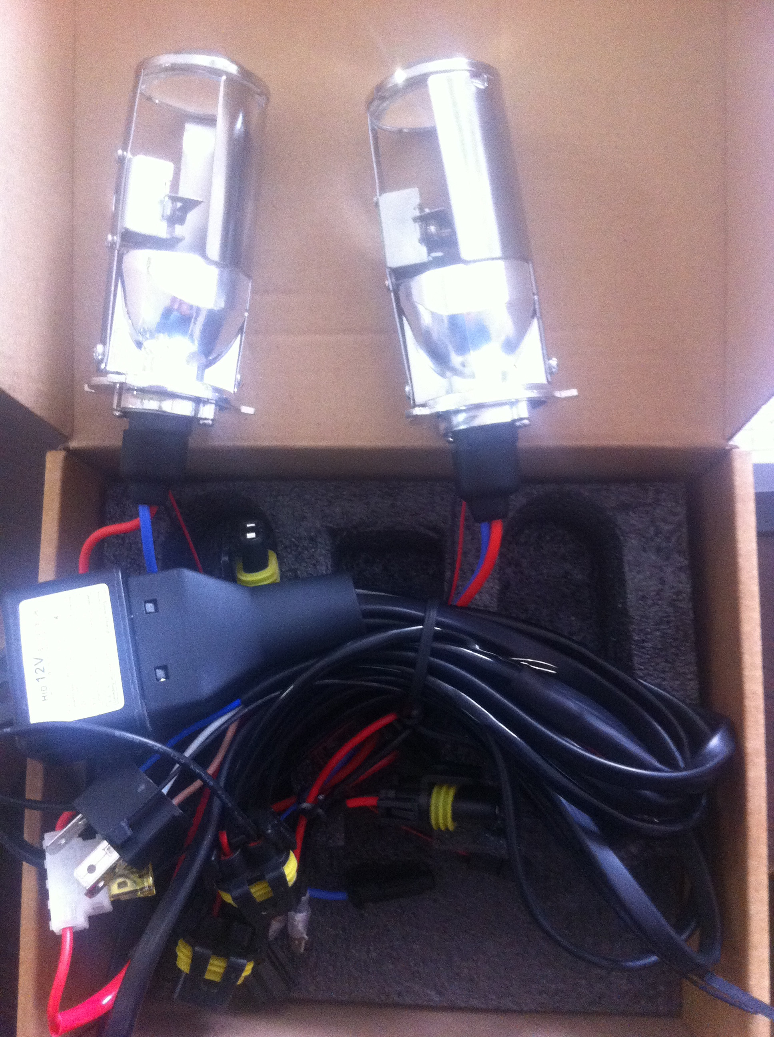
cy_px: 518
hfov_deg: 40.6
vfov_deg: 52.7
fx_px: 1046
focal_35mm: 35
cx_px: 387
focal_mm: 3.85
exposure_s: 1/15
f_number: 2.8
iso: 320
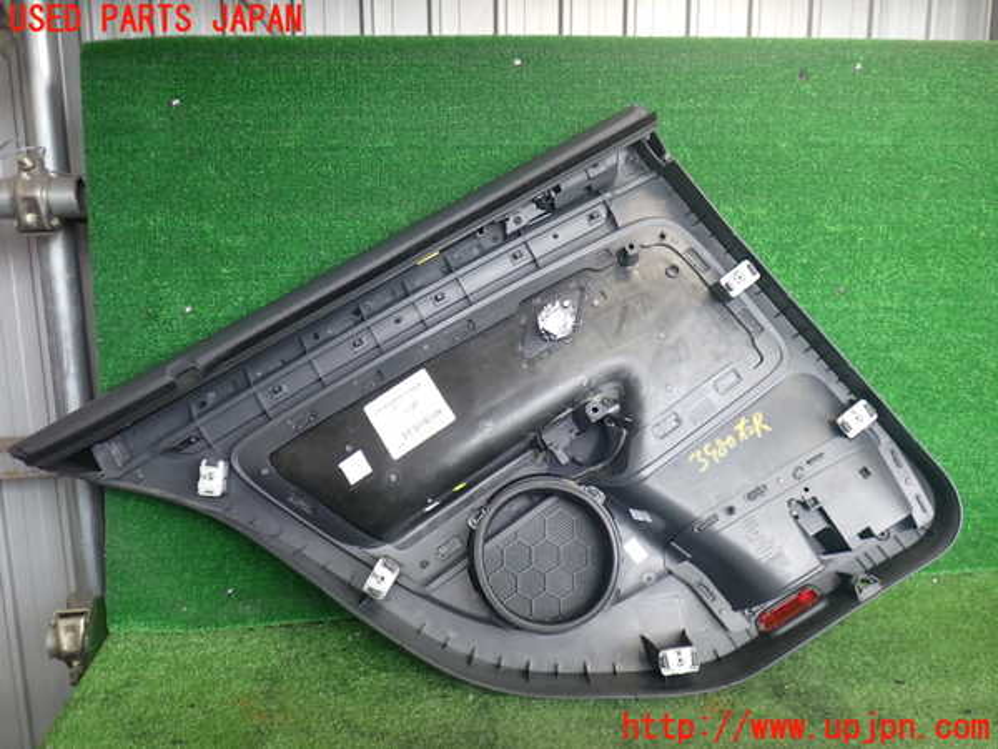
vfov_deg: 46.8
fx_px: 865
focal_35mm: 30
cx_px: 499
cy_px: 374
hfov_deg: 60.0
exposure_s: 1/50
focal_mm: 5.4
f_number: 2.3
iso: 200
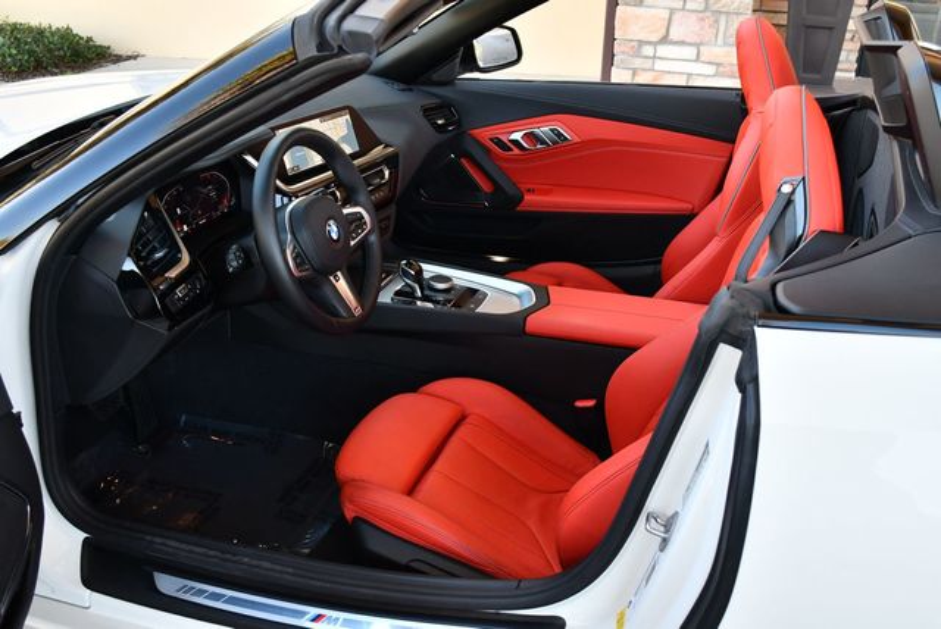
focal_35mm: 36
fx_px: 942
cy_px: 314
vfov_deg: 36.9
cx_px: 470
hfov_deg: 53.1
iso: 400
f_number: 3.5
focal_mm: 18
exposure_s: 1/250
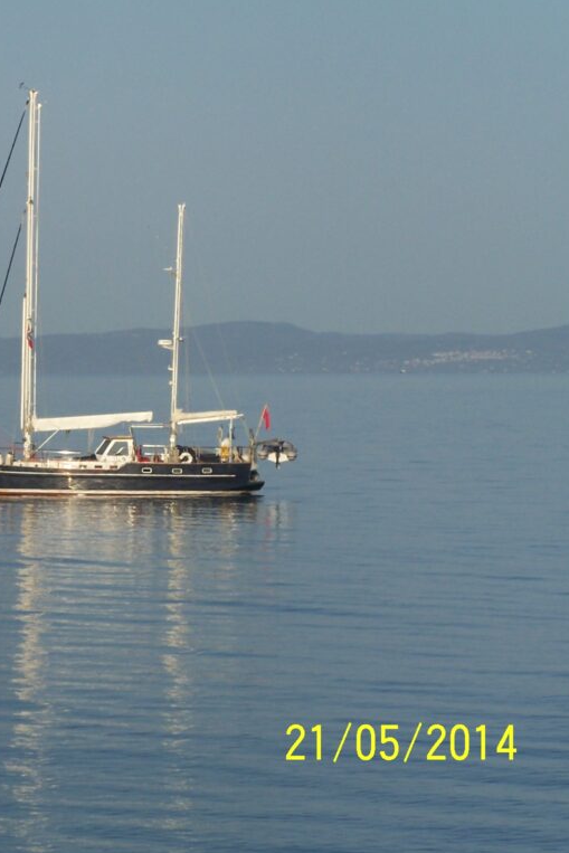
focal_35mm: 194
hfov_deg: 7.1
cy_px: 427
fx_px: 4597
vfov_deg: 10.6
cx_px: 7
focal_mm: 23.1
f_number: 4.5
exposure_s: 1/640
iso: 80
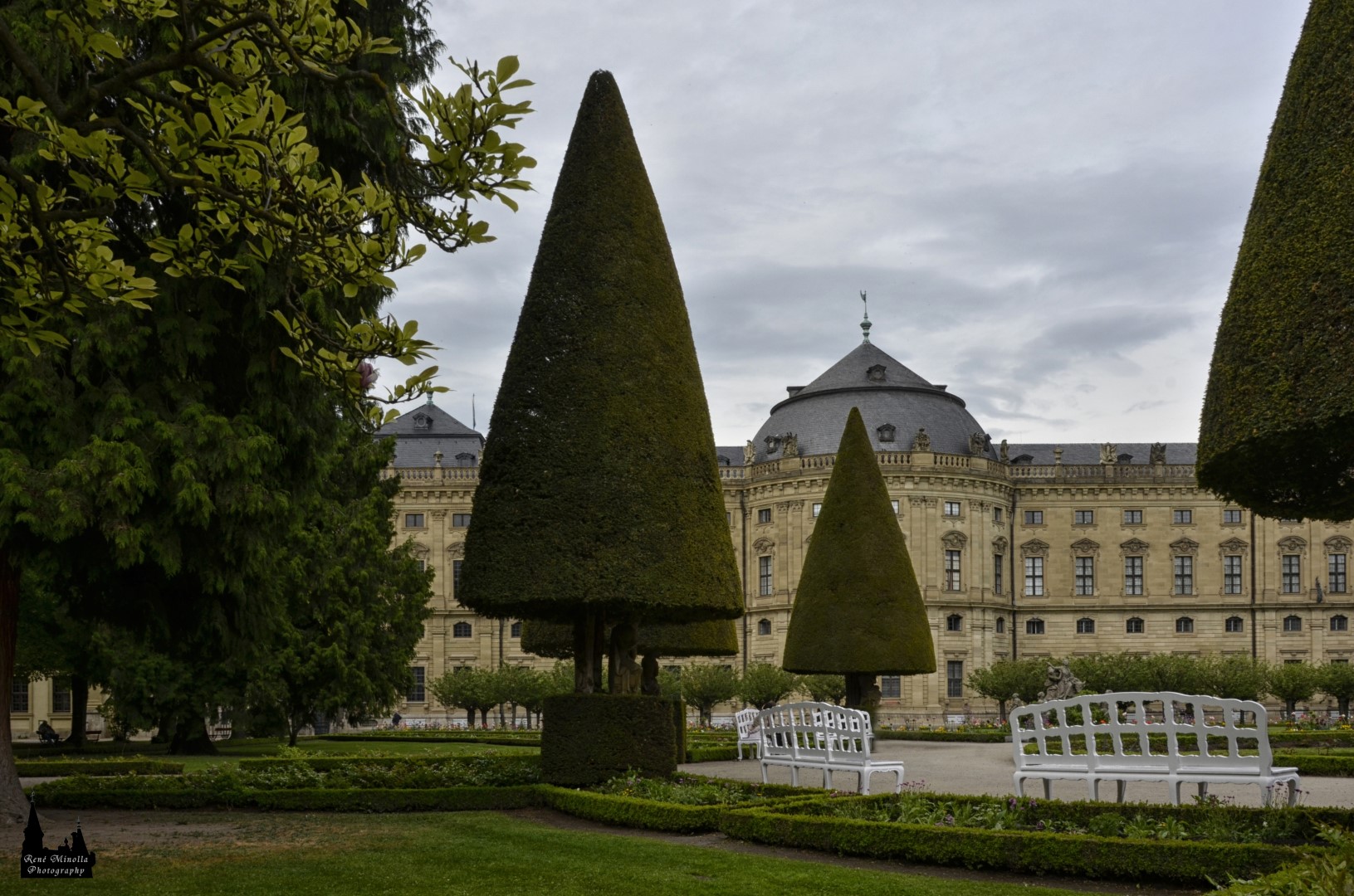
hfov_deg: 57.3
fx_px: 1239
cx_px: 677
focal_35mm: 33
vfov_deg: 39.8
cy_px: 448
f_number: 16
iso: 200
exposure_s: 1/125
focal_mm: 22
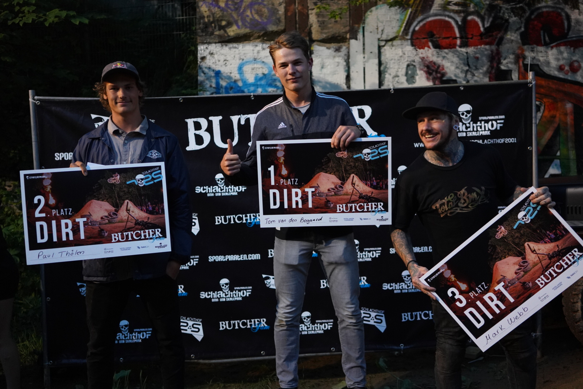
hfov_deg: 54.4
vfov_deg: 37.9
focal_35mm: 35
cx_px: 292
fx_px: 567
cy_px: 194
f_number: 2.8
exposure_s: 1/100
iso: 4000
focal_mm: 35
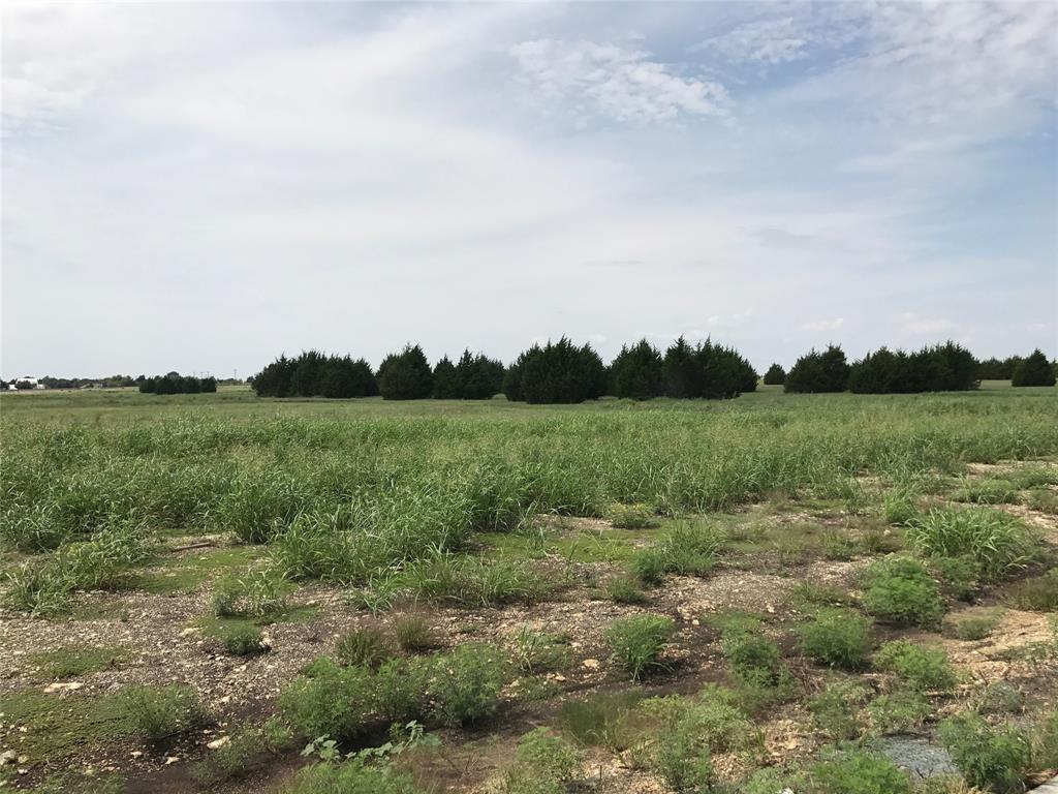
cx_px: 529
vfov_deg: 49.7
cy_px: 397
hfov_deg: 63.4
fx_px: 856
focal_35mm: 28
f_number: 1.8
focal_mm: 3.99
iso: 20
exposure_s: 1/4566
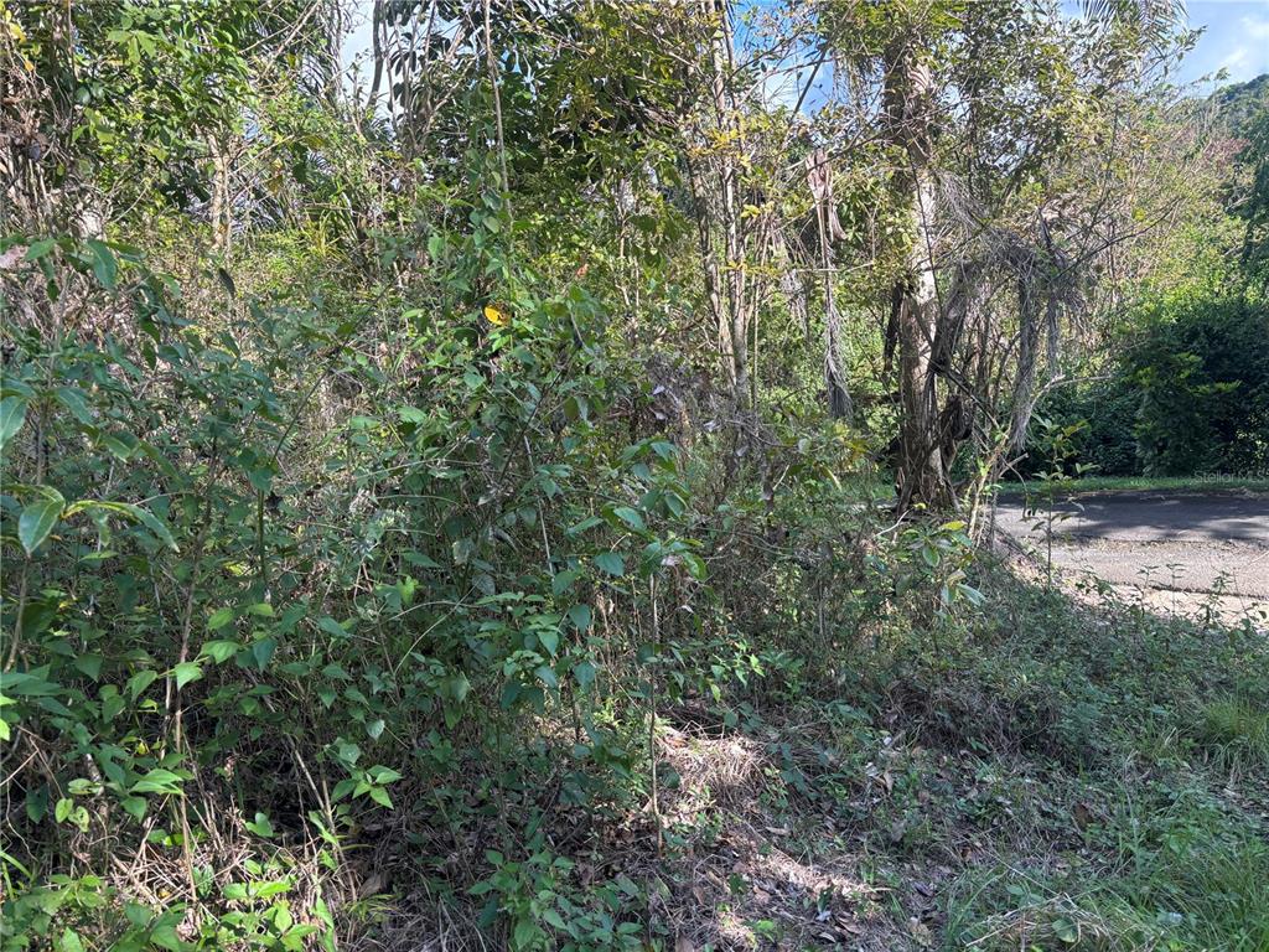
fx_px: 953
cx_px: 634
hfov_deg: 67.3
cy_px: 476
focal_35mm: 26
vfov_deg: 53.1
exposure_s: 1/430
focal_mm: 5.96
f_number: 1.6
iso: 50
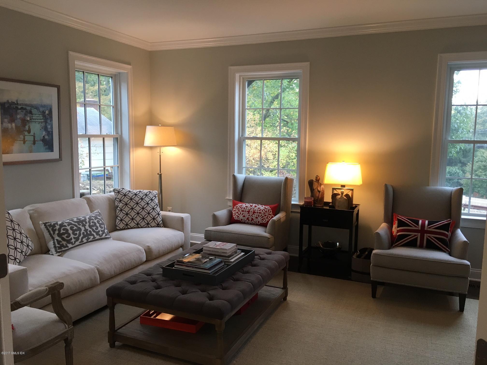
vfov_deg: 48.2
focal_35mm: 29
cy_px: 182
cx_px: 244
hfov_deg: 61.7
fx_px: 408
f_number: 2.2
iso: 40
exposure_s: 1/30
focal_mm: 4.15
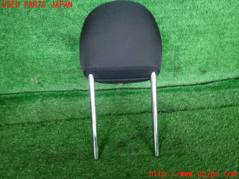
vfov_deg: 54.9
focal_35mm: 25
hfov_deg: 69.4
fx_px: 173
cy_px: 90
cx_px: 120
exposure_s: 1/80
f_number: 2
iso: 100
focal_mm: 4.5
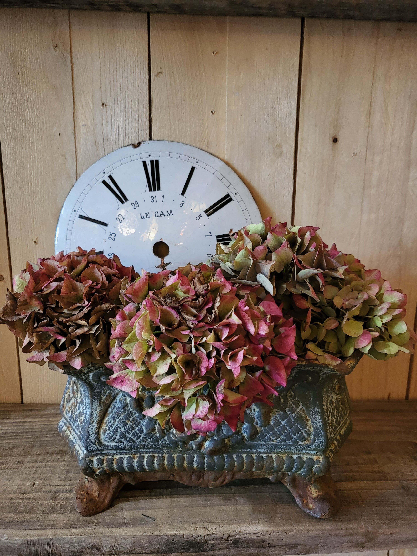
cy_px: 278
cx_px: 208
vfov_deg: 67.3
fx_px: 418
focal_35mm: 26
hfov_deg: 53.1
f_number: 1.8
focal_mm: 4.25
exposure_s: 1/50
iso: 400
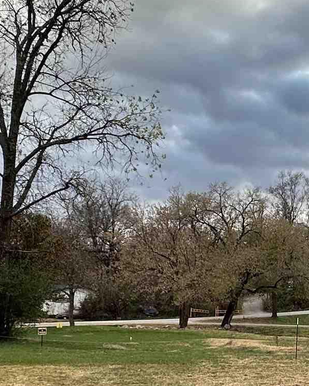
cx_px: 417
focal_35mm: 56
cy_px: 293
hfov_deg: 23.5
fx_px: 640
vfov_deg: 32.9
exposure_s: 1/264
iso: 40
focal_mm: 2.22
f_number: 2.2
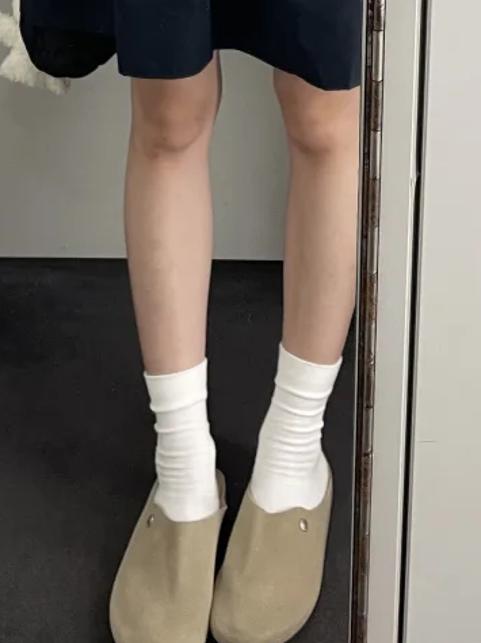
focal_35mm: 79
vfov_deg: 21.0
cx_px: 270
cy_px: -316
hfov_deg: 18.6
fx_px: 1465
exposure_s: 1/50
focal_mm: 4.2
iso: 100
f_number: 1.6
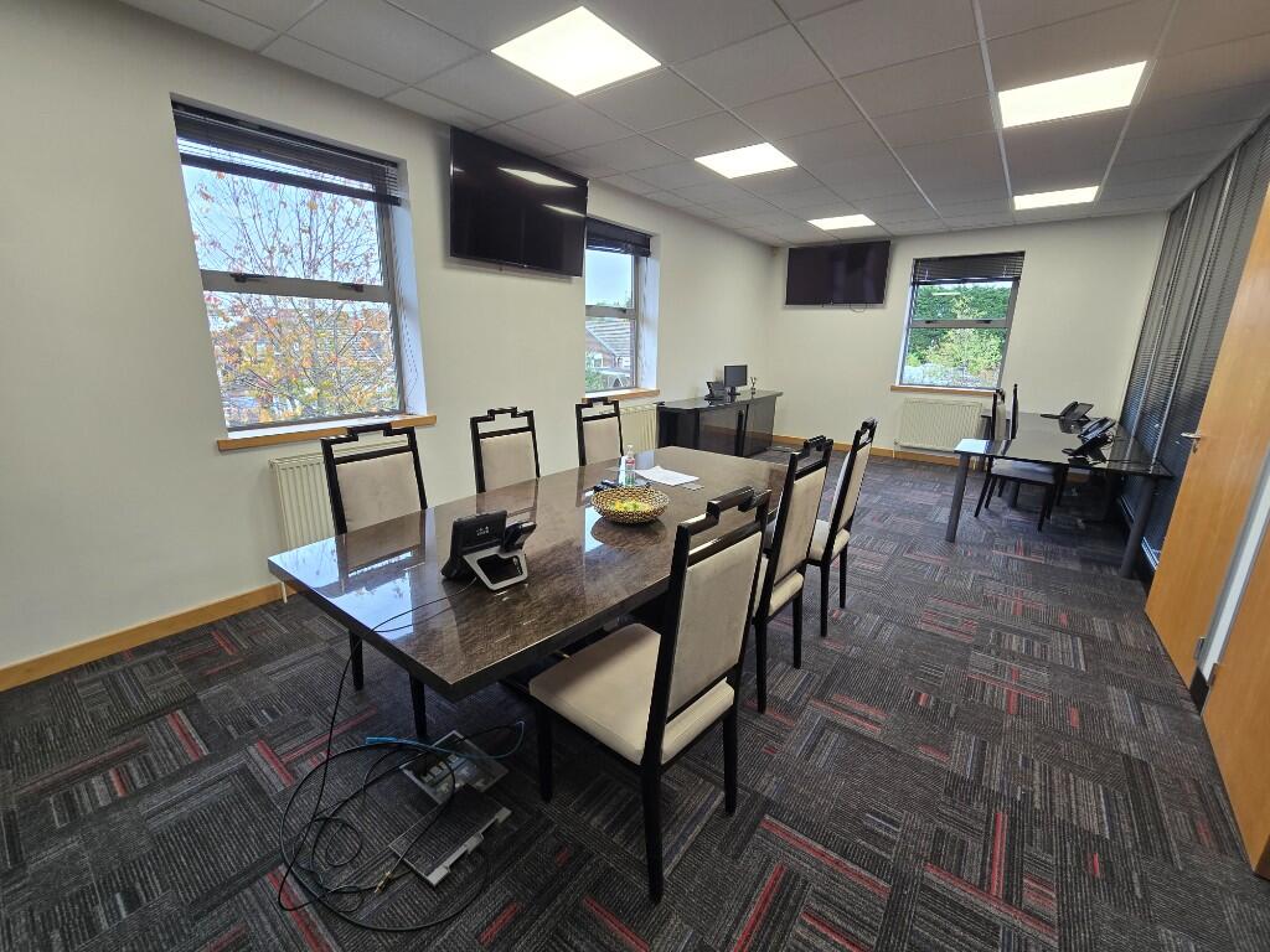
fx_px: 477
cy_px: 476
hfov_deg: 106.2
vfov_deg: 89.9
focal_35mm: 13
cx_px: 635
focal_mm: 2.2
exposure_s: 1/50
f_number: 2.2
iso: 80
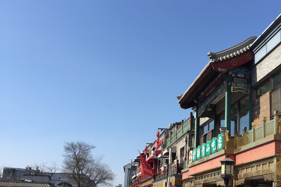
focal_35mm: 44
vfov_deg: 29.9
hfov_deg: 43.3
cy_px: 145
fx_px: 343
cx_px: 204
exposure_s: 1/1582
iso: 32
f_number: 2.2
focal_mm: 4.15
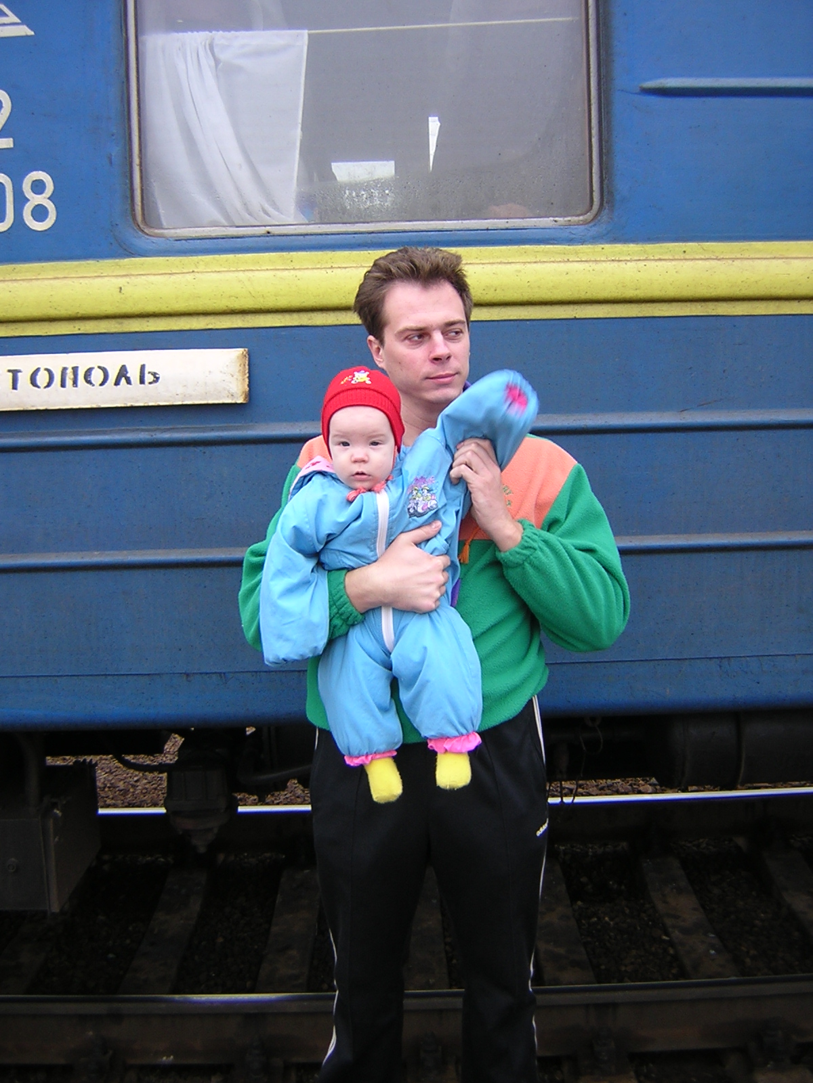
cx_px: 406
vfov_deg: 51.4
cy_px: 542
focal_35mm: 36
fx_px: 1127
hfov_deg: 39.7
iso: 100
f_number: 2.6
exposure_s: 1/59.3
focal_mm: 4.7
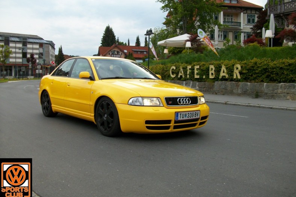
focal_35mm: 36
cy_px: 94
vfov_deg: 36.9
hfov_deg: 53.1
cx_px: 150
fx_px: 296
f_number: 2.9
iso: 80
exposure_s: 1/251
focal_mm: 5.7
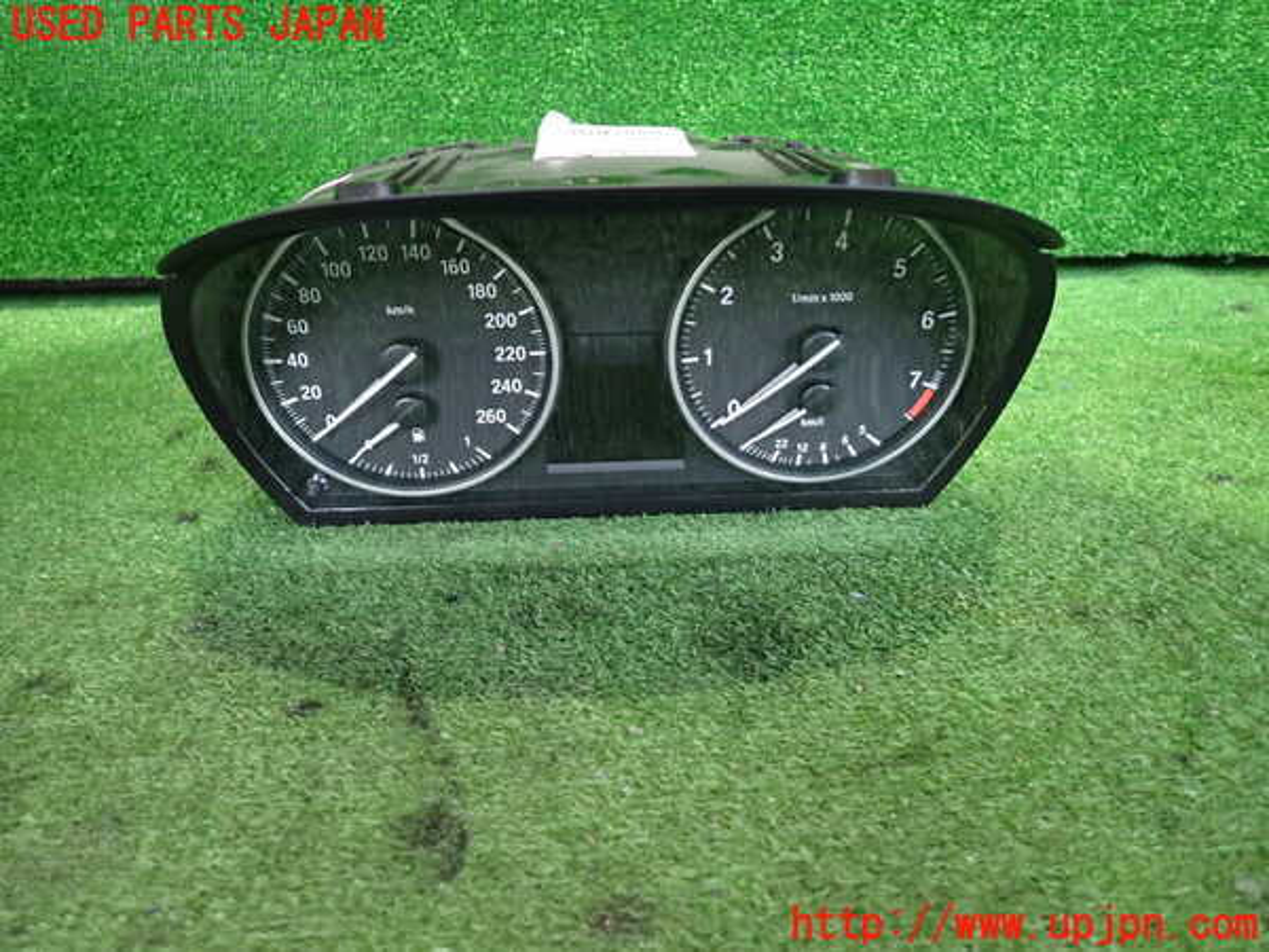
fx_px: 916
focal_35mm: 25
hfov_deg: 69.4
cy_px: 476
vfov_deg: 54.9
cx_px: 634
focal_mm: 4.5
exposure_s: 1/30
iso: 640
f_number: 2
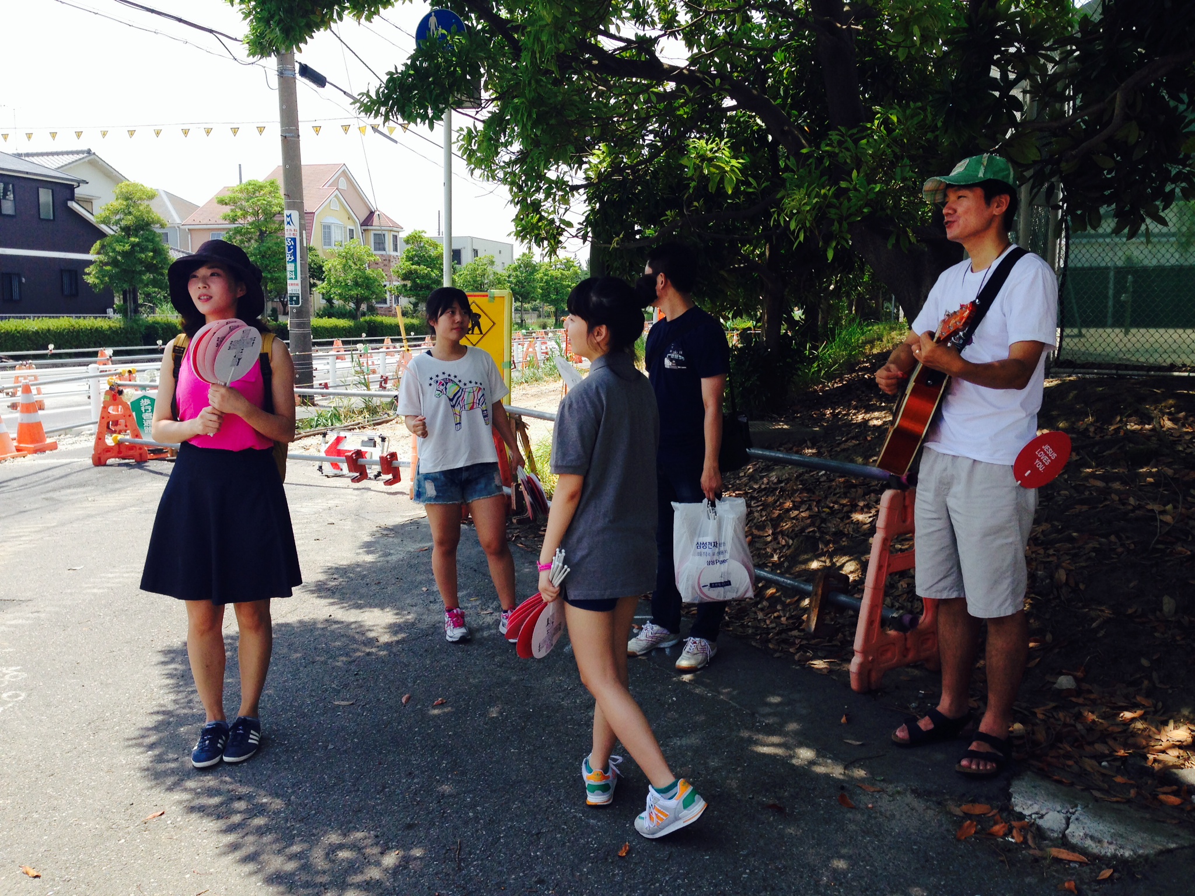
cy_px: 448
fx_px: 1139
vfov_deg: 42.9
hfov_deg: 55.4
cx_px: 598
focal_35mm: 33
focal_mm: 4.12
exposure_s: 1/713
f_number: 2.4
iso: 50
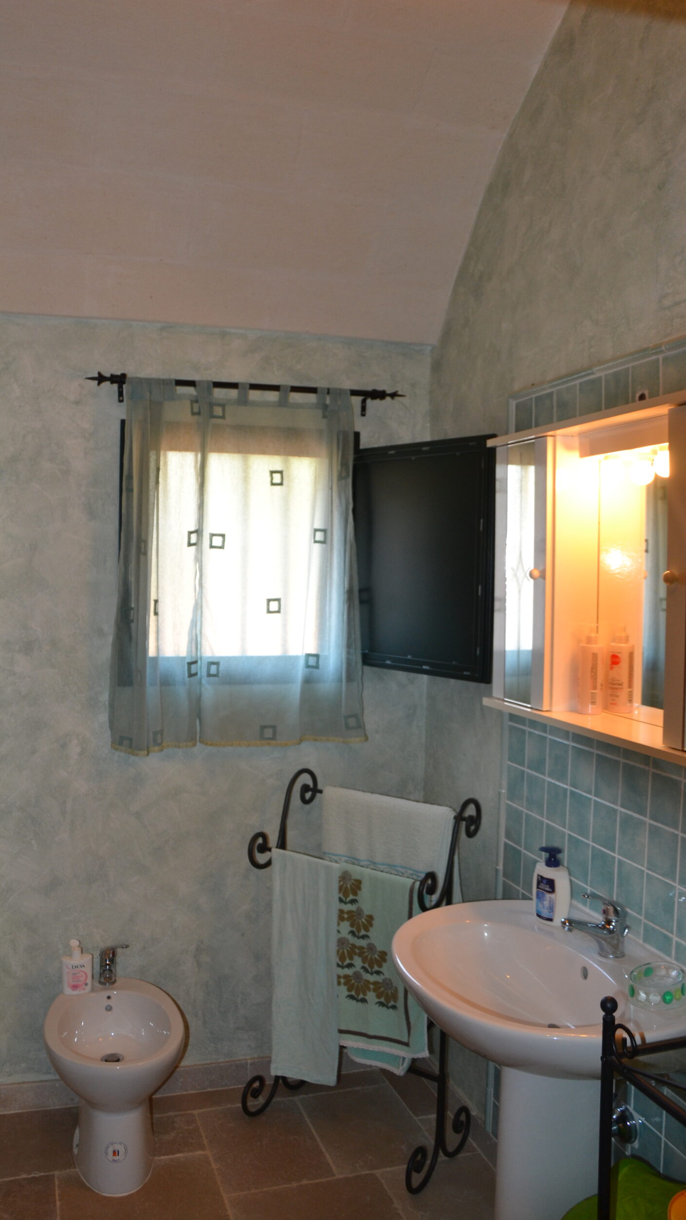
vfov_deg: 66.1
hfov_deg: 40.1
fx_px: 938
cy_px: 596
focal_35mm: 29
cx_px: 307
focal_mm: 18
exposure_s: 1/60
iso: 400
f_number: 4
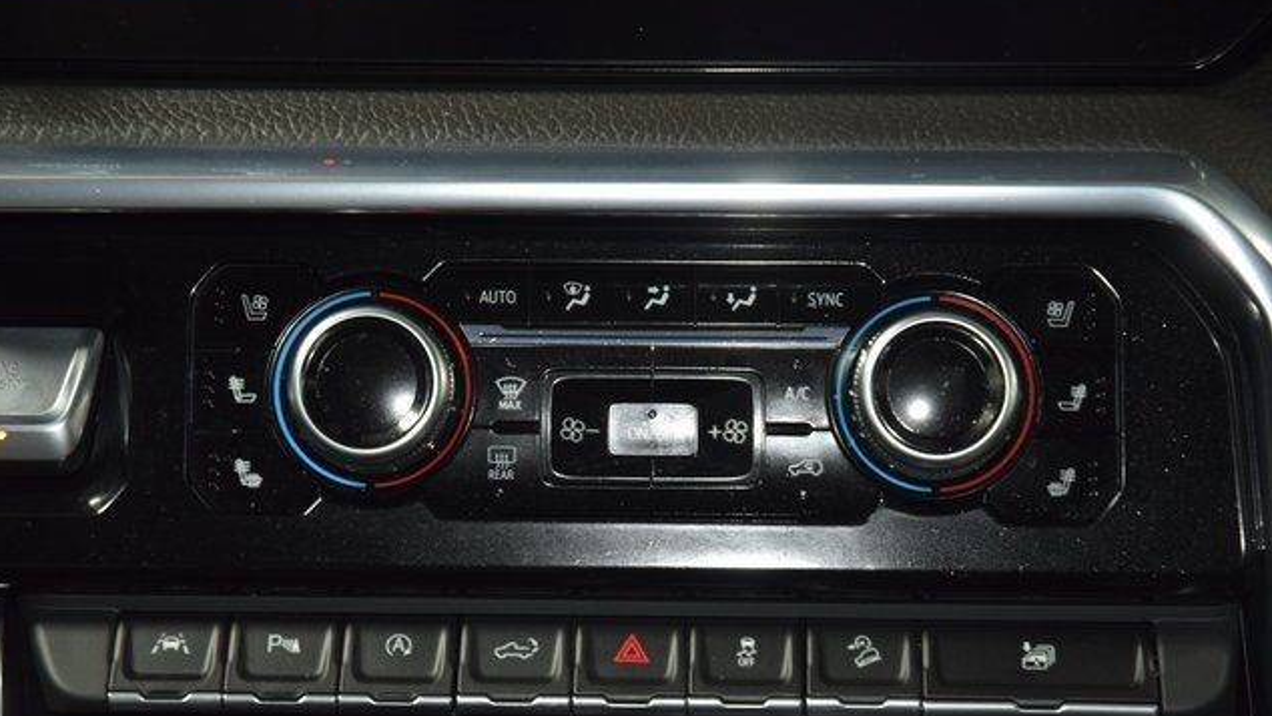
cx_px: 632
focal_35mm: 111
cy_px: 404
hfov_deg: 19.3
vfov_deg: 10.9
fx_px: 3745
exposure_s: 1/15
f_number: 4.5
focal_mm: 70
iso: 1250
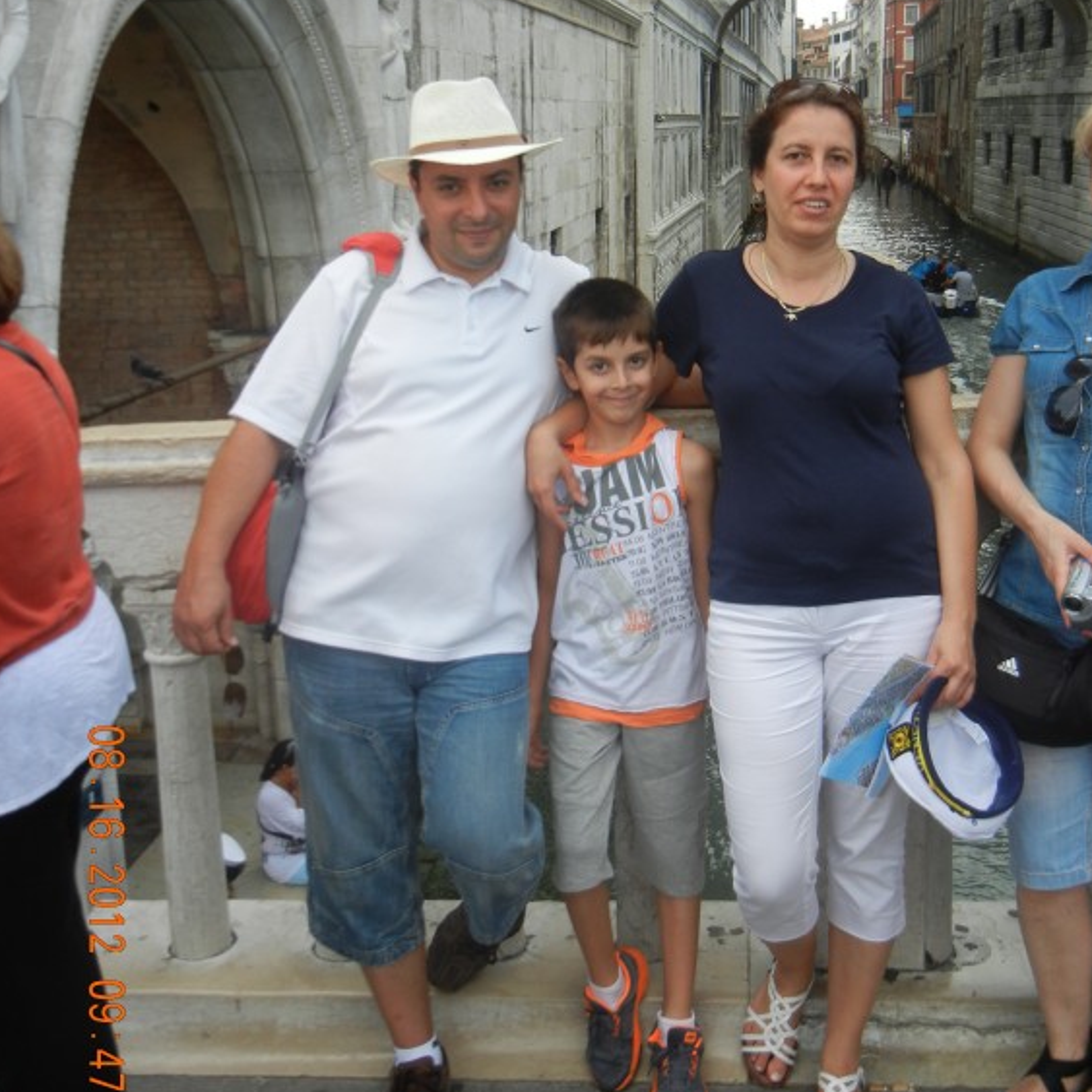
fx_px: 1463
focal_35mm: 41
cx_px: 549
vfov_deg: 40.7
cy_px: 438
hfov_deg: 40.9
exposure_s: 1/220
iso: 160
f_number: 3.6
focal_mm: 6.2
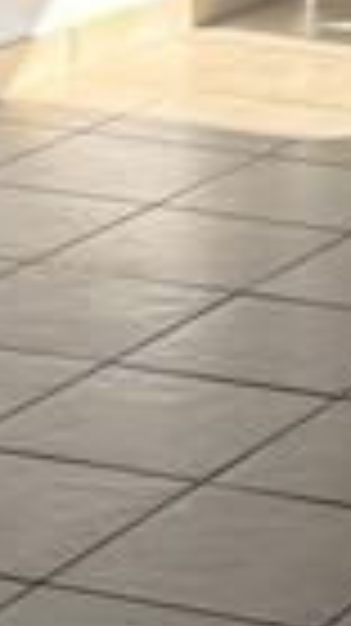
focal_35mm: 193
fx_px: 3199
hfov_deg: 6.0
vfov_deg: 11.1
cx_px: 882
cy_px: 135
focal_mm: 6.76
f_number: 1.78
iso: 100
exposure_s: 1/1361
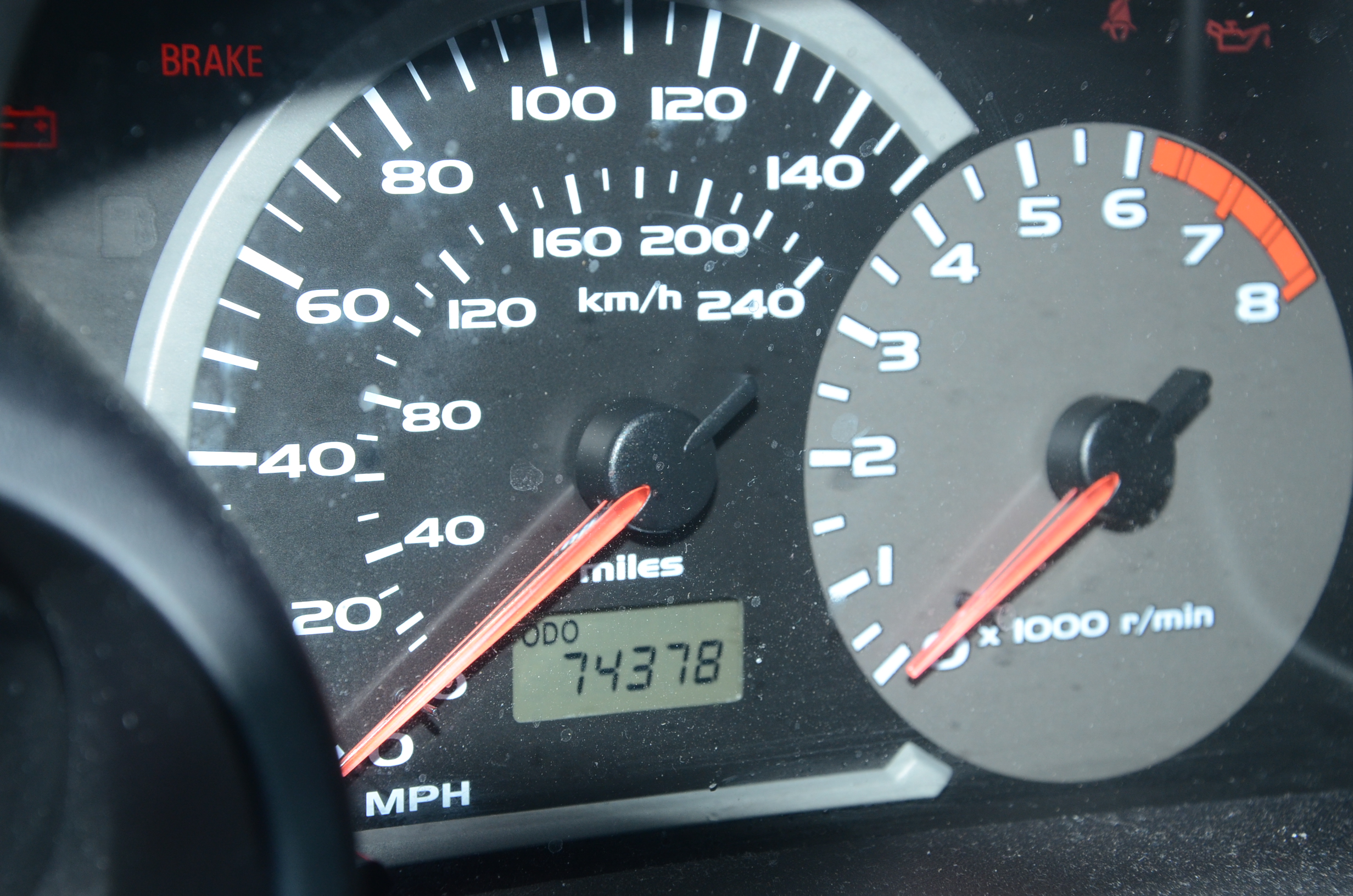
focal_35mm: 93
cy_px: 448
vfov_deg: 14.6
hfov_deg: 22.0
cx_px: 676
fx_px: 3488
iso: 640
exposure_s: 1/125
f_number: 7.1
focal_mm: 62
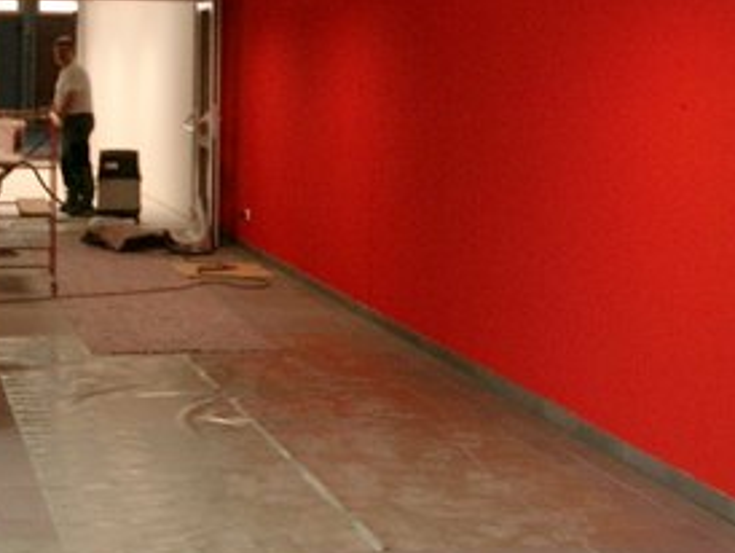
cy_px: 164
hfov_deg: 24.1
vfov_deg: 18.2
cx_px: 298
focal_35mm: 81
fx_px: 1721
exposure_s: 1/80
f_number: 2.6
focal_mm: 7.6
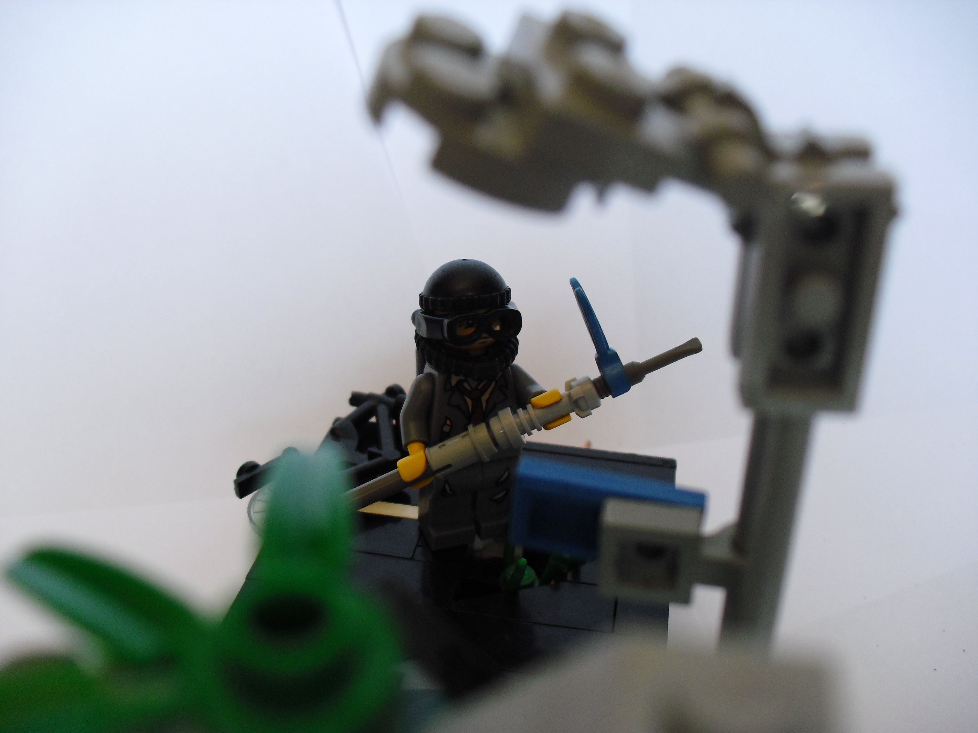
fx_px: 1017
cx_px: 489
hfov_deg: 51.4
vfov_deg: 39.7
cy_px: 366
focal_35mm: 36
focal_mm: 6.3
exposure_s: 1/100
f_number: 3.1
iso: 200
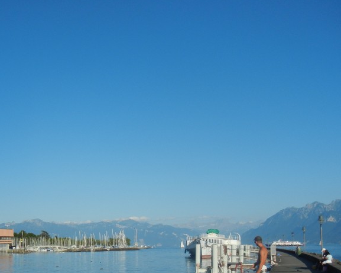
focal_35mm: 52
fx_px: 525
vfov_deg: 28.6
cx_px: 100
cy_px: 210
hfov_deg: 35.5
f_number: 7
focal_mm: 5.4
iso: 160
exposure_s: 1/594
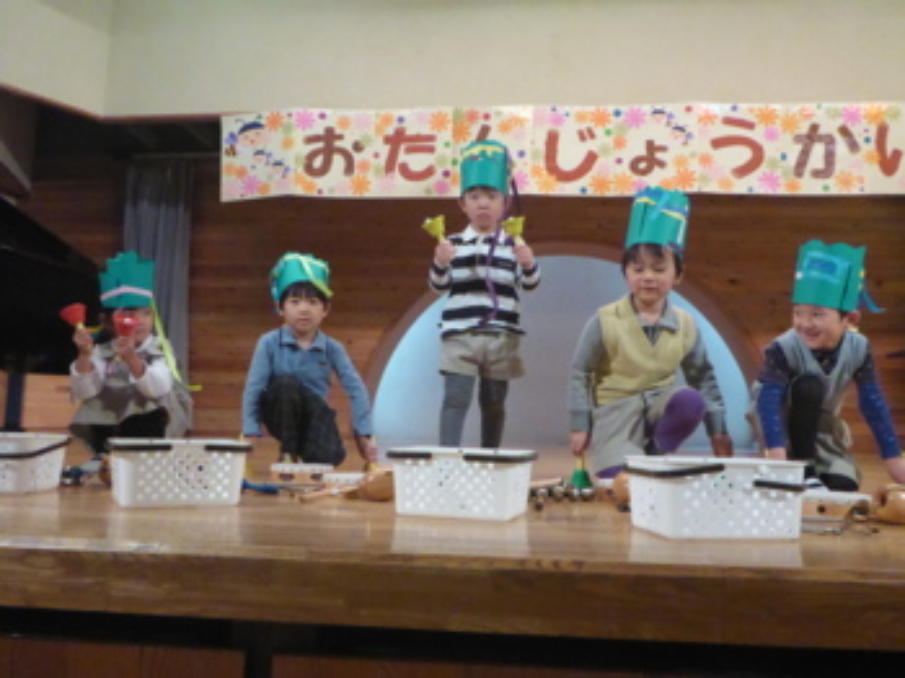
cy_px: 339
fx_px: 732
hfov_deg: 63.5
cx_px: 452
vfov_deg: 49.7
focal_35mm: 28
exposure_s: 1/160
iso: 1600
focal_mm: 4.9
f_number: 3.3
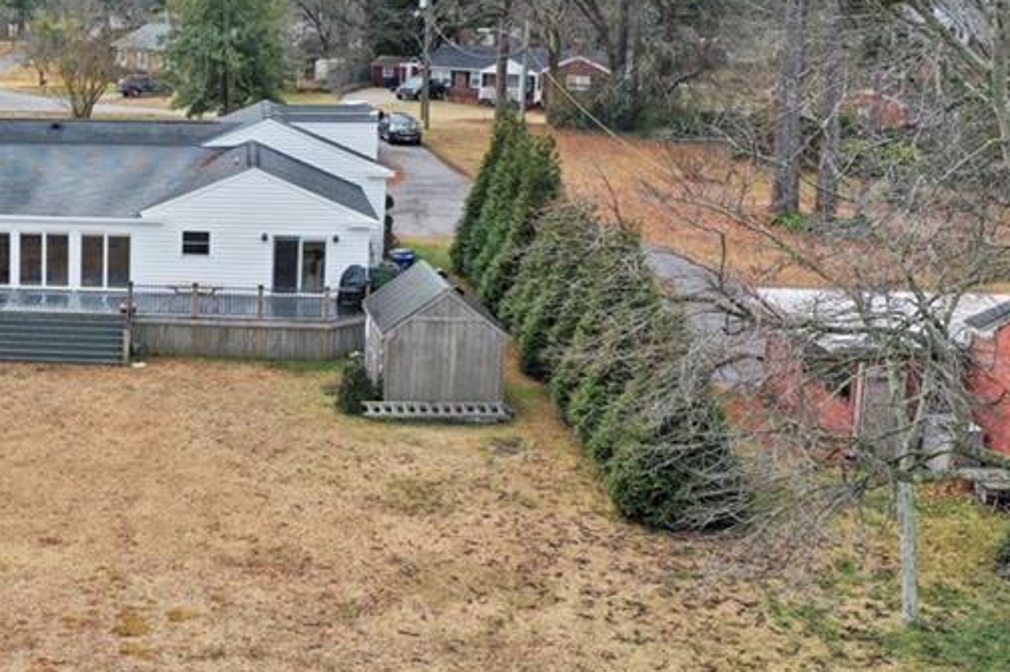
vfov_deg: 23.7
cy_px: 275
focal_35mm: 57
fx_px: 1599
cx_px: 30
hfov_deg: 32.6
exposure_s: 1/320
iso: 100
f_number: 5
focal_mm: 10.26
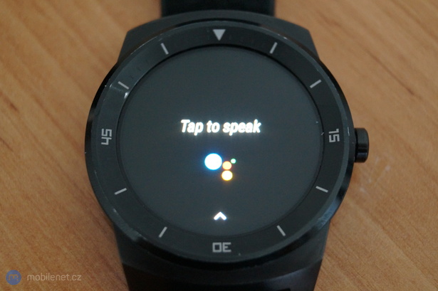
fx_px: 912
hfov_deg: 27.0
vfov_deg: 18.2
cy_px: 146
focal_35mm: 75
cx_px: 219
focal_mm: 50
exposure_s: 1/20
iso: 3200
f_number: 5.6
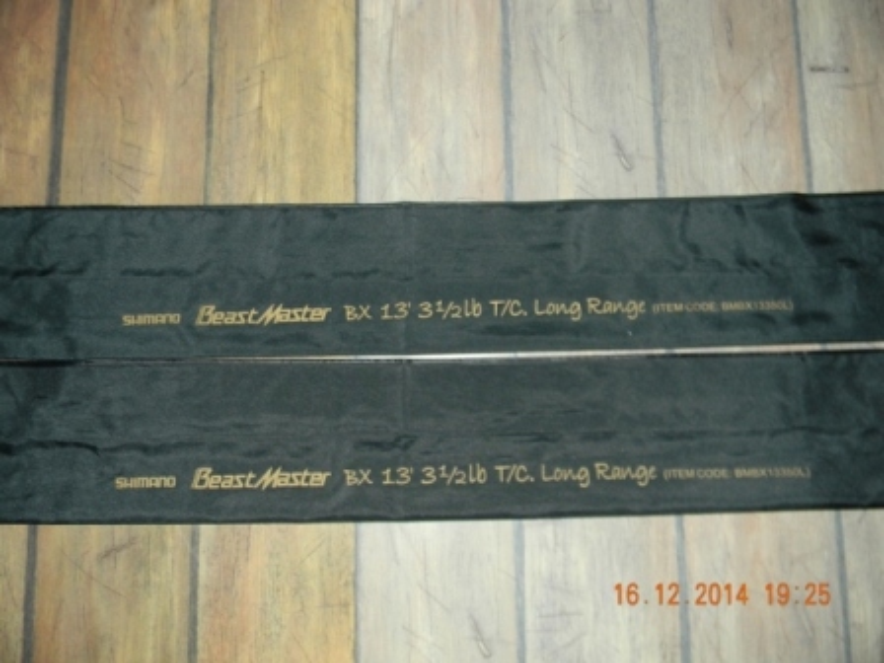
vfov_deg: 49.7
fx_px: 715
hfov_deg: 63.4
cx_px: 442
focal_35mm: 28
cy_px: 332
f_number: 3.5
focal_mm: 5
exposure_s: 1/26
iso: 200
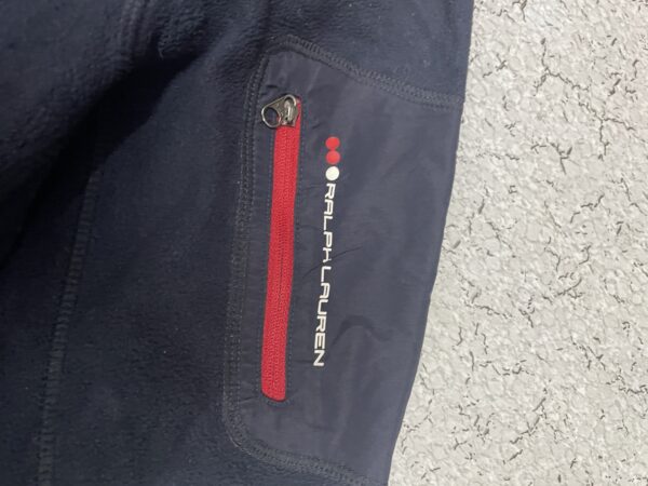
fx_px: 487
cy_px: 243
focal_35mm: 26
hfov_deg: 67.3
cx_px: 324
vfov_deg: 53.1
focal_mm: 4.2
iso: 400
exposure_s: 1/33
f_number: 1.6
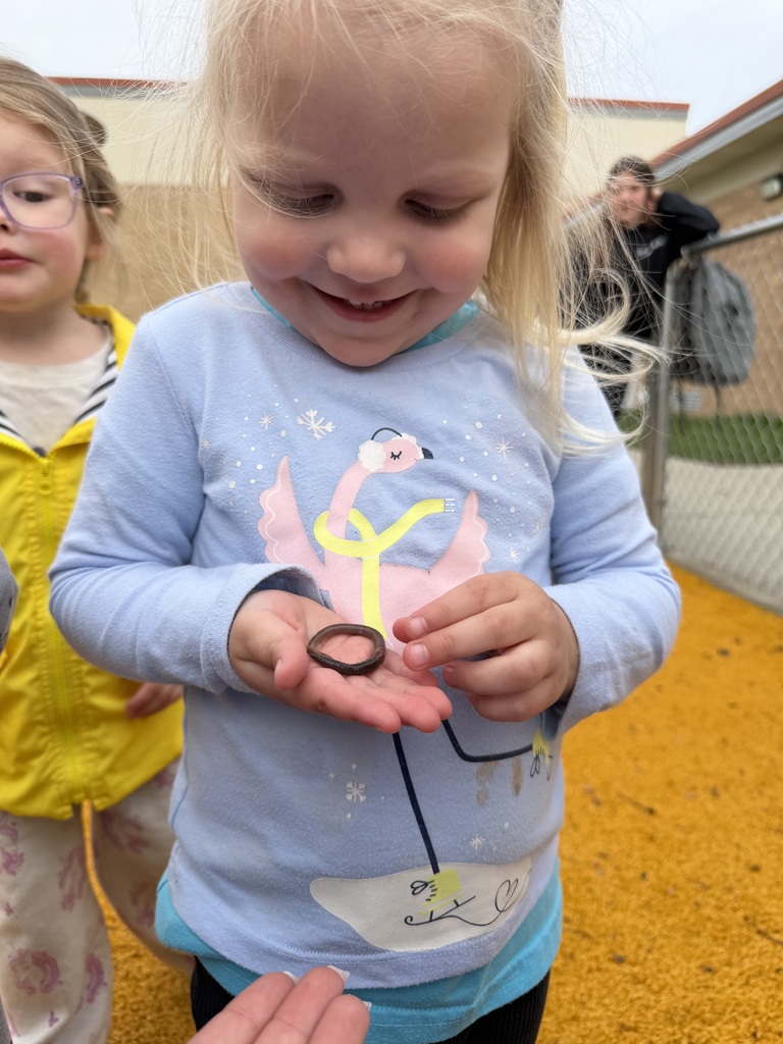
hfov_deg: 56.8
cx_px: 392
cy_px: 522
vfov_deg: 71.6
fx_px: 724
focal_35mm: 24
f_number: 1.78
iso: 80
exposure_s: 1/1493
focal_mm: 6.76
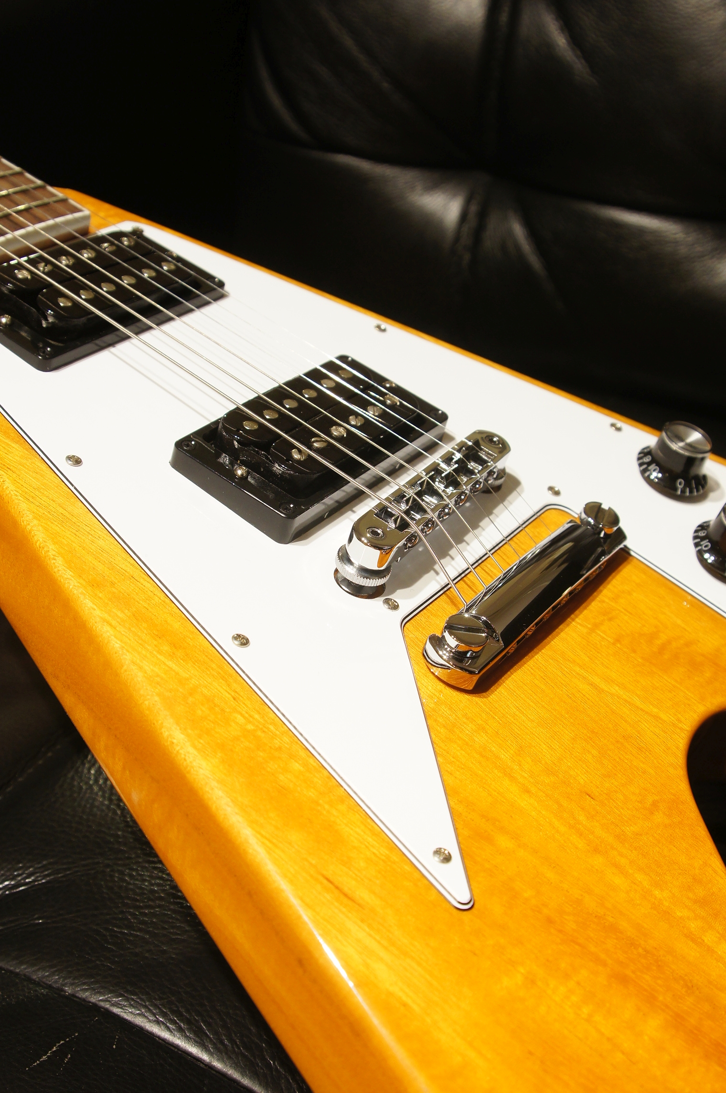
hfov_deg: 29.8
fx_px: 1364
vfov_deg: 43.6
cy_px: 546
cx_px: 363
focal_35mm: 45
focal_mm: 30
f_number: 8
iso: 400
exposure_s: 1/10
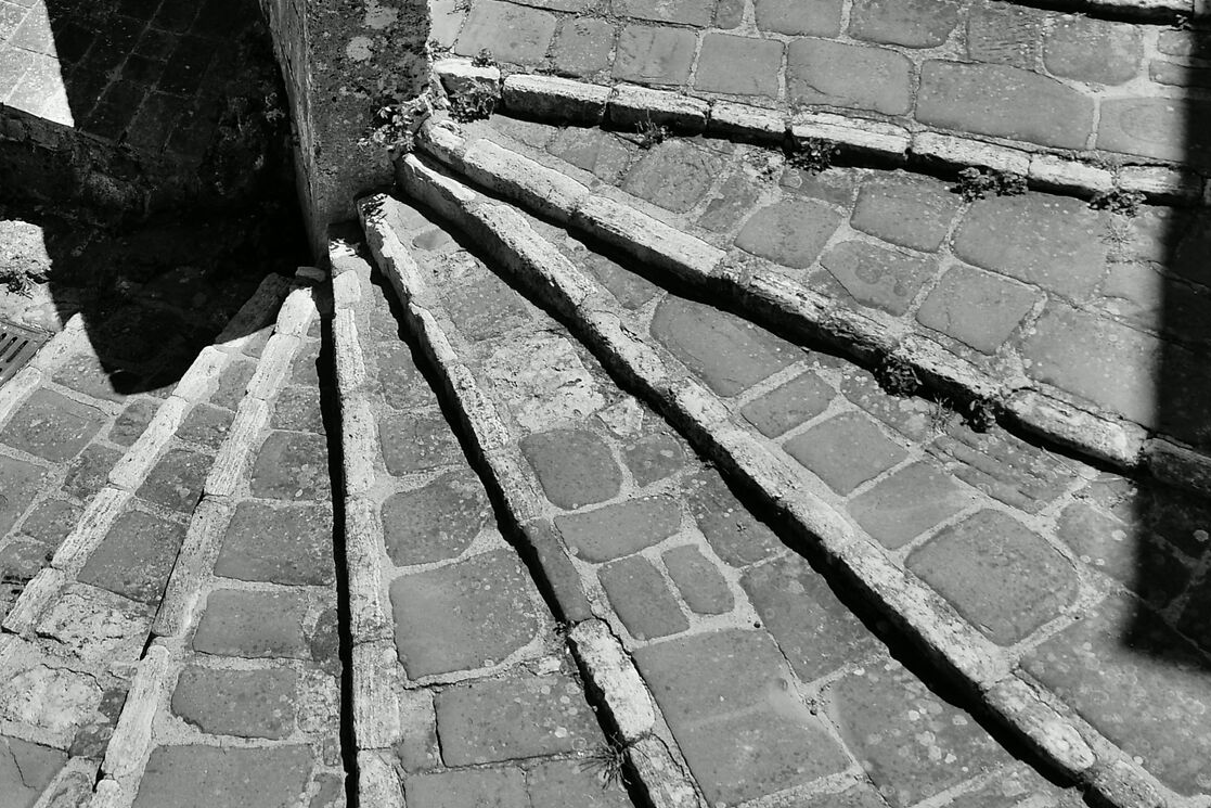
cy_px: 270
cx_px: 227
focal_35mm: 58
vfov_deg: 23.3
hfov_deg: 33.4
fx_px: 1951
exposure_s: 1/640
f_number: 5.6
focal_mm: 18
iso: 100
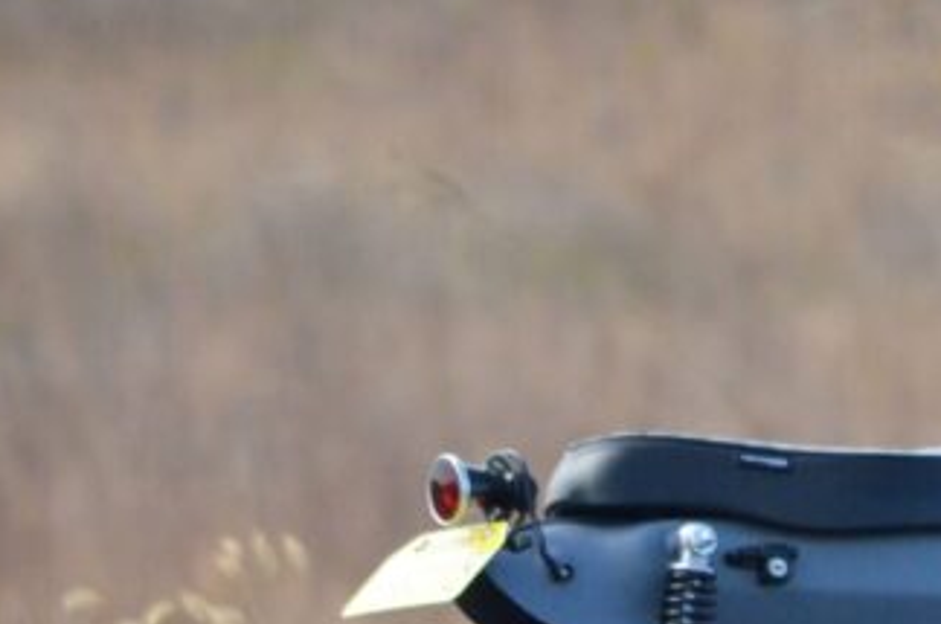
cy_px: 656
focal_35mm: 805
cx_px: 1136
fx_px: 21010
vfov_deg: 1.7
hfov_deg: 2.6
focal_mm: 170
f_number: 5
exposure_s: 1/3200
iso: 2500
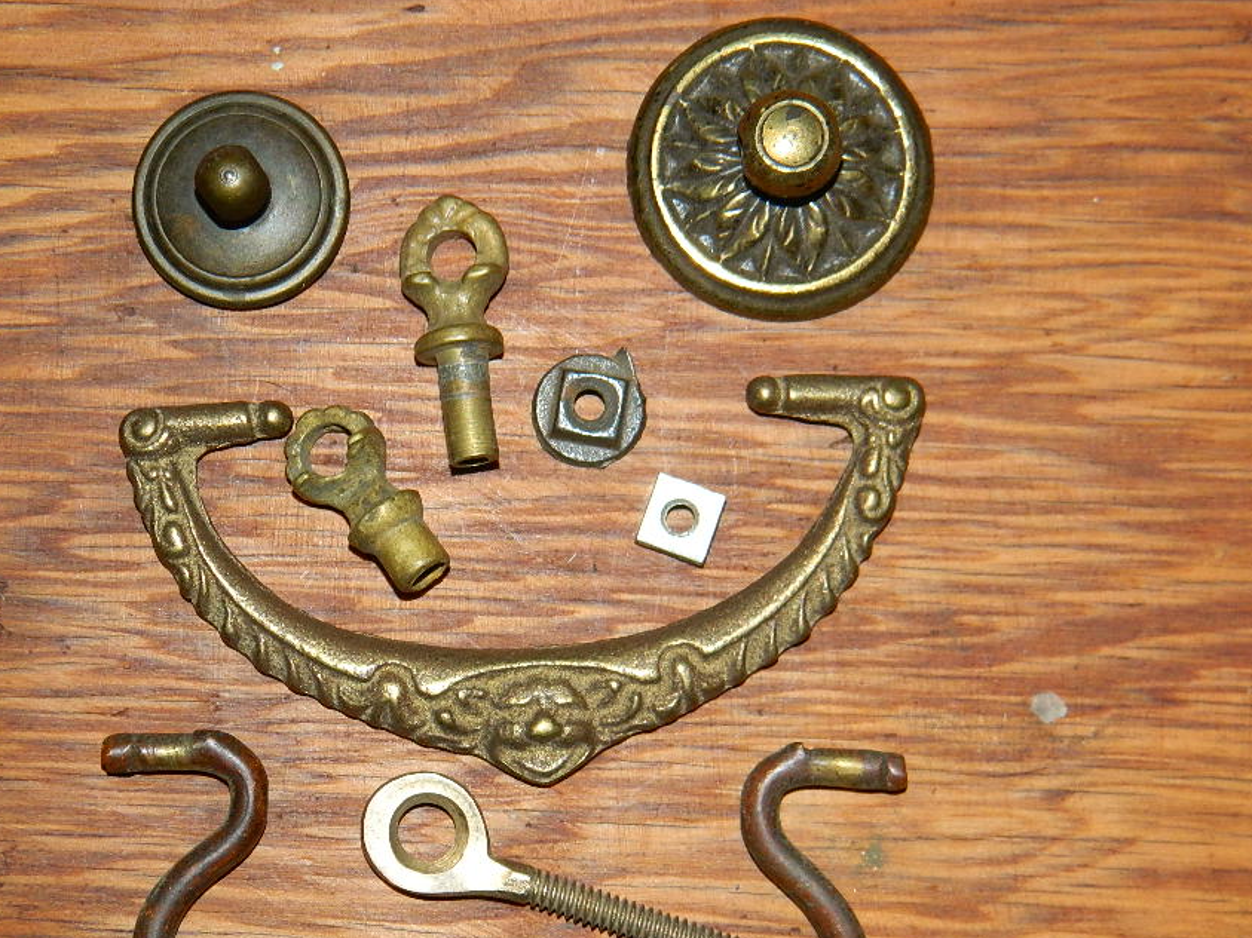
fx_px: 3074
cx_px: 502
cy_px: 555
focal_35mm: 85
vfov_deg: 17.3
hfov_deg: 23.0
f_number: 4
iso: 200
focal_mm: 12.6
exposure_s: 1/50
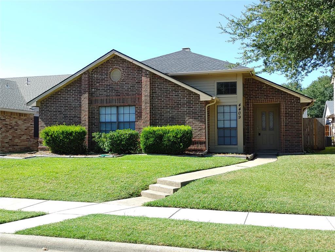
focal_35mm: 36
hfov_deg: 51.4
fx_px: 348
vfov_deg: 39.7
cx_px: 168
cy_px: 126
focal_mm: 5.58
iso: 50
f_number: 1.8
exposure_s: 1/935
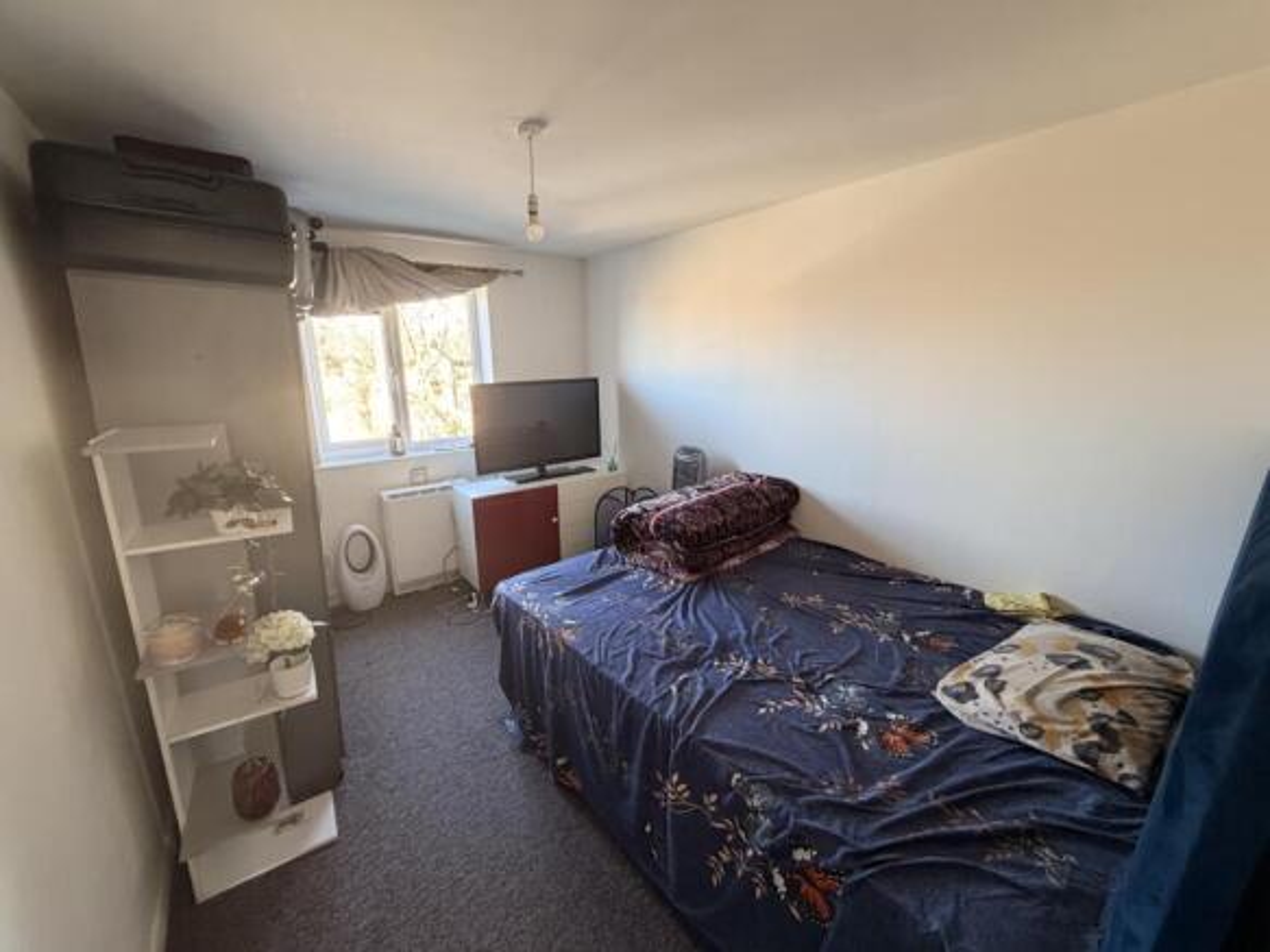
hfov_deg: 102.1
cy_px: 476
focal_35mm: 14
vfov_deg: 85.7
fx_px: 514
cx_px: 635
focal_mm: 2.22
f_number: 2.2
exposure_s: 1/67
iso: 320
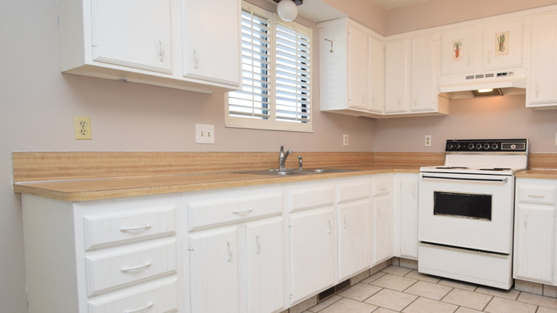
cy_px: 162
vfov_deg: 49.5
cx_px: 388
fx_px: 340
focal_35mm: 23
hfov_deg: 75.2
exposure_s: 1/125
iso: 500
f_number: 5.6
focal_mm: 10
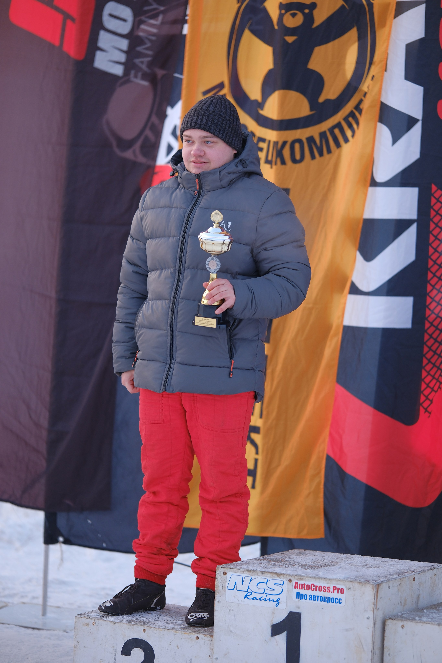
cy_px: 332
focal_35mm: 113
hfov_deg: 12.1
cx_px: 221
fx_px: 2081
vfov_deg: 18.1
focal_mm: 75
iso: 160
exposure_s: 1/170
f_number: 1.2
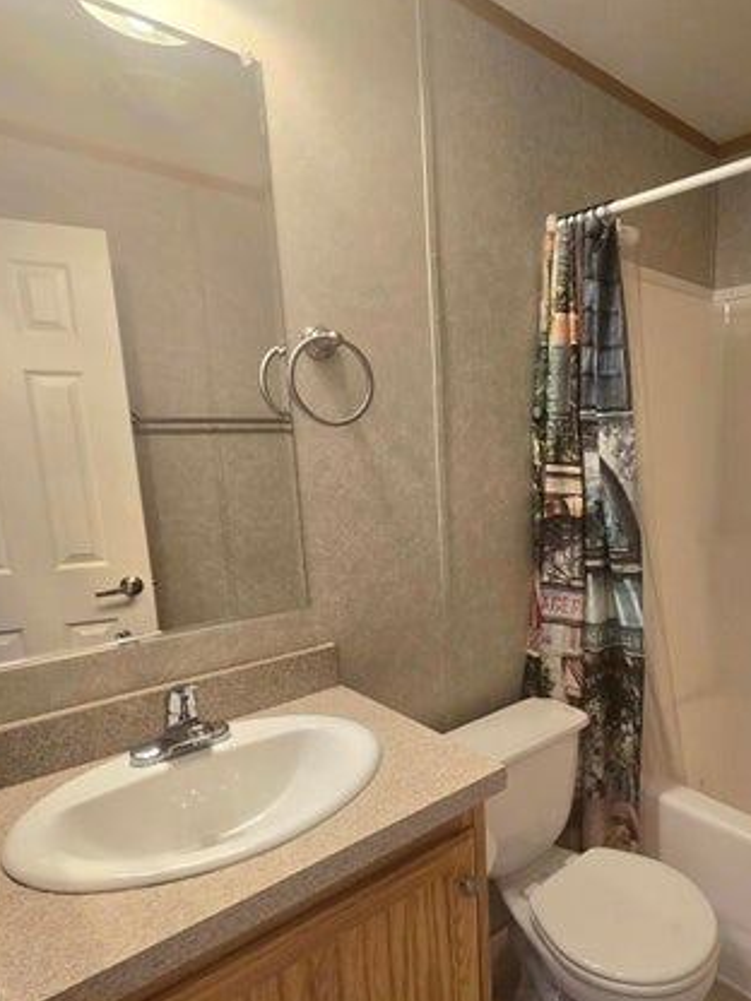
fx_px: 579
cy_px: 558
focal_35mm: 20
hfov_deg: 62.1
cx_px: 566
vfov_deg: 81.4
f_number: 2.2
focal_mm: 2.2
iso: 125
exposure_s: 1/60.2
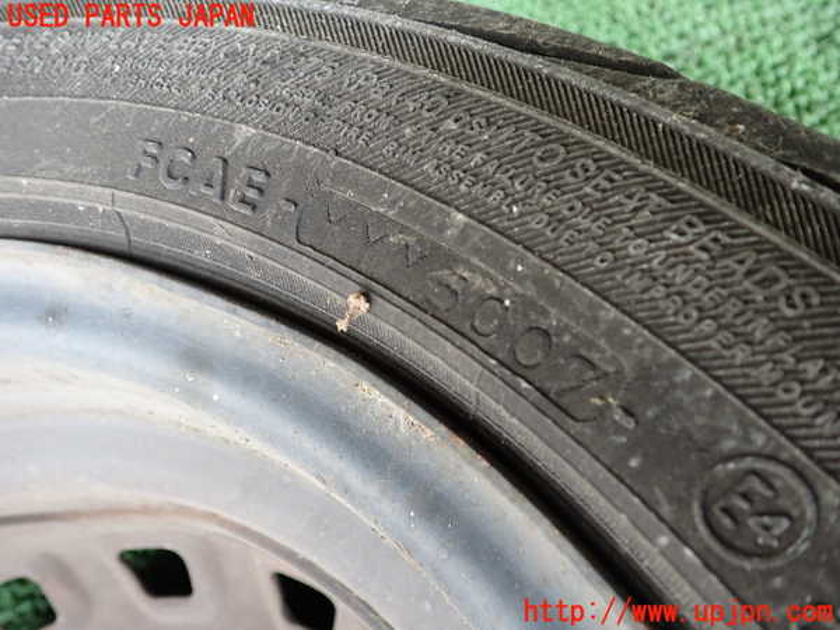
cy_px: 315
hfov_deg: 60.0
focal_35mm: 30
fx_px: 728
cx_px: 420
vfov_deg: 46.8
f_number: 2.3
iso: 200
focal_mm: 5.4
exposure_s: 1/60
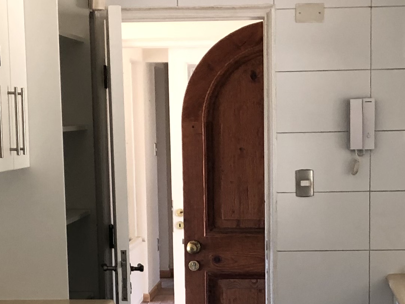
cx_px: 245
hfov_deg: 18.9
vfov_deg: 13.9
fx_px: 1217
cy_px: 340
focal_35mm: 104
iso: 40
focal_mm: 3.99
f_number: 1.8
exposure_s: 1/24
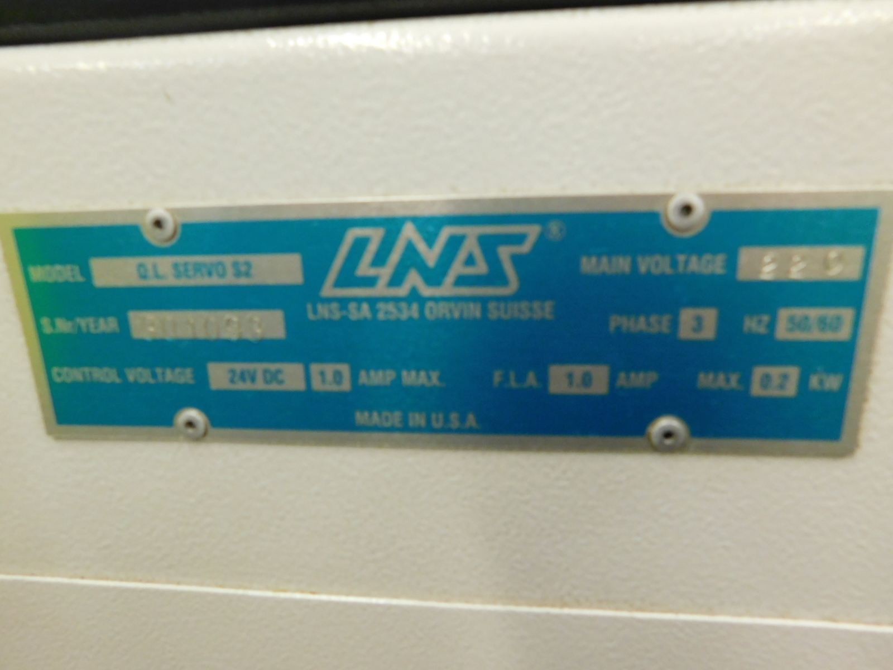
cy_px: 335
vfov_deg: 58.9
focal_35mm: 23
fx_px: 593
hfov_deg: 73.9
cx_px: 446
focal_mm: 4
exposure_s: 1/30
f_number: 3
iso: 320
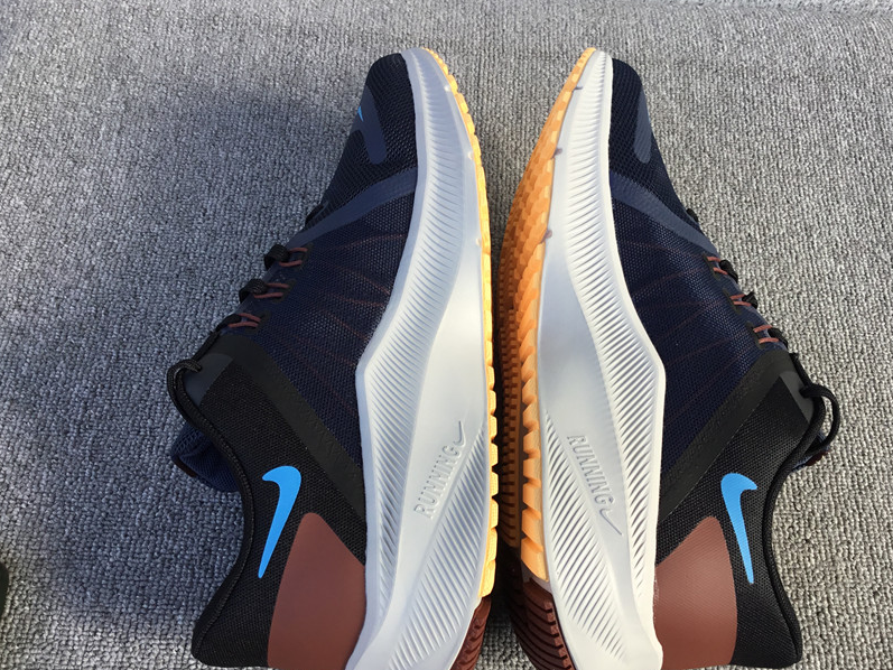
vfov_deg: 40.7
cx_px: 490
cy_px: 357
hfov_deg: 52.5
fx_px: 903
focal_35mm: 35
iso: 25
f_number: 2.4
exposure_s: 1/198
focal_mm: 3.3
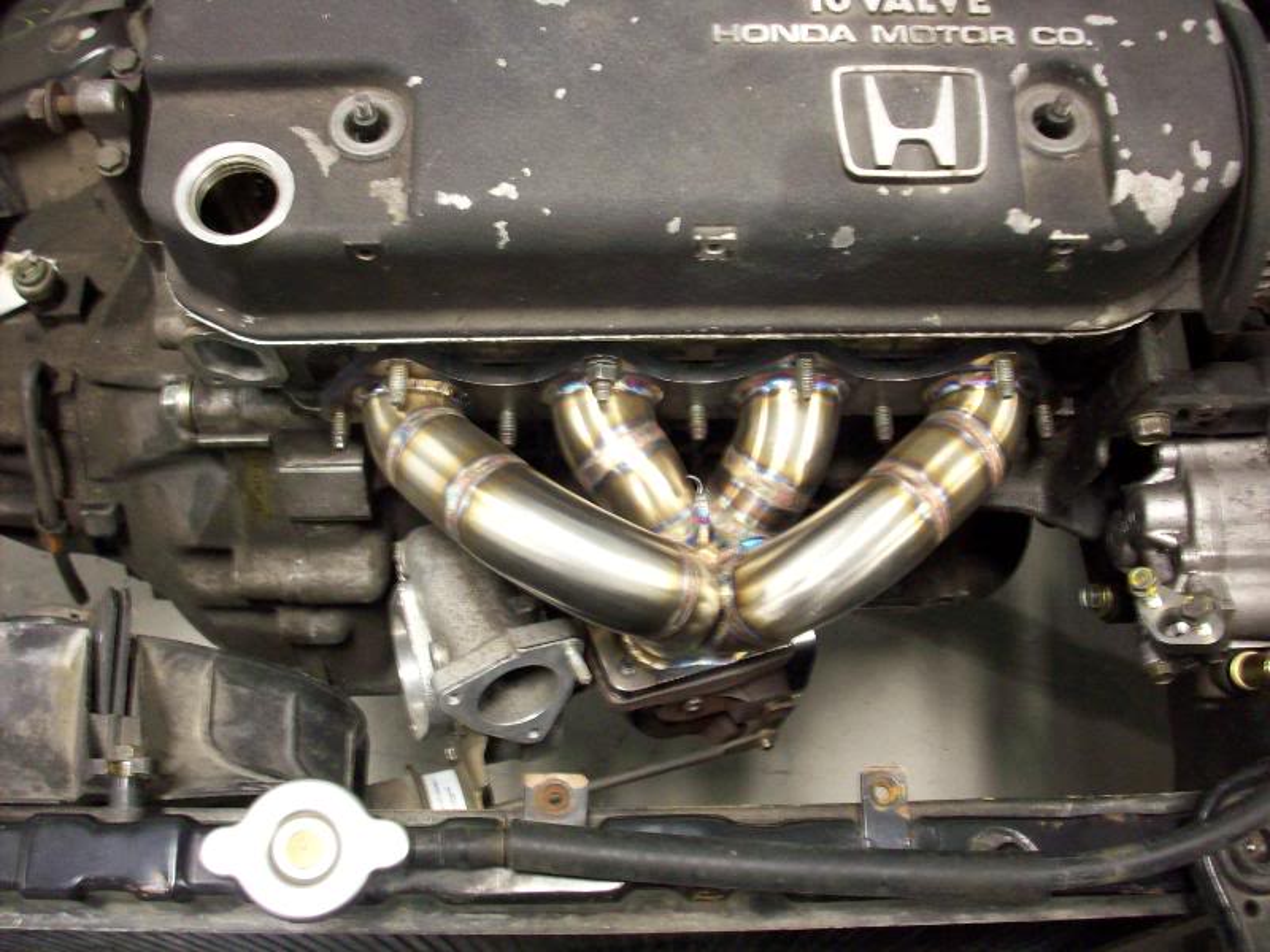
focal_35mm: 37
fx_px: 1357
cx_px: 635
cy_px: 476
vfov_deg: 38.7
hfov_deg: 50.1
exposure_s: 1/8
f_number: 2.8
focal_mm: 6.2
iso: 161
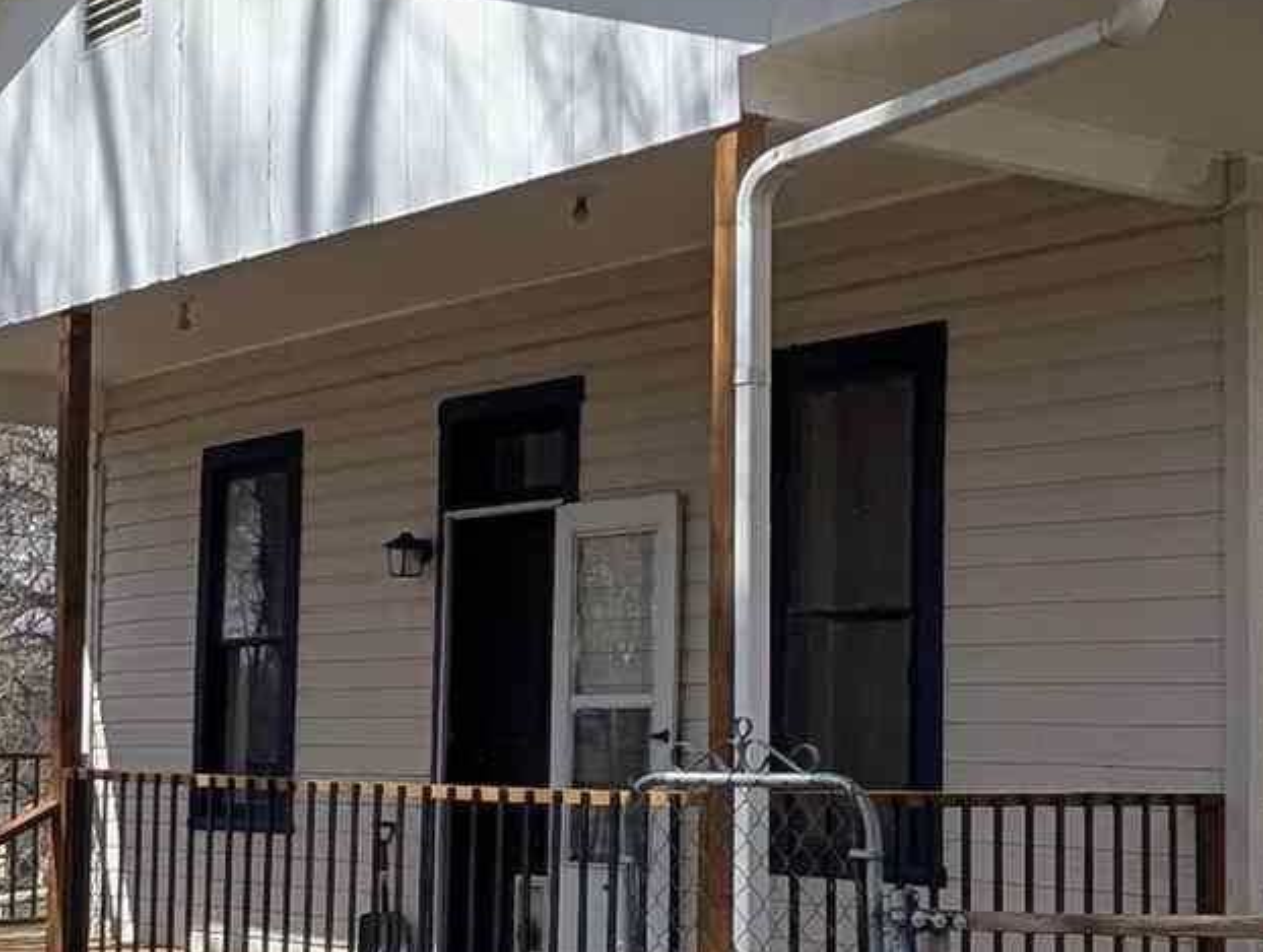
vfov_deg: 24.8
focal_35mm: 59
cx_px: 694
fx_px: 2157
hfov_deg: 32.6
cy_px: 587
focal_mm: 2.02
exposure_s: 1/2342
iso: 47
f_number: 1.7
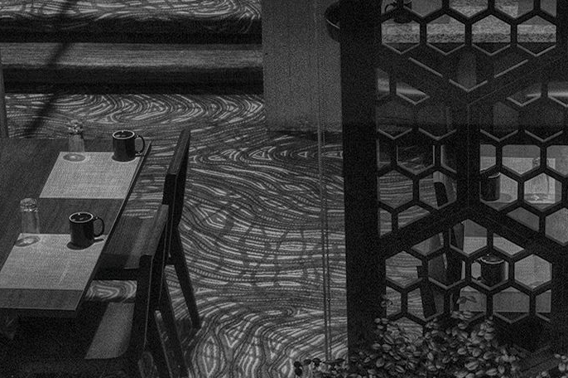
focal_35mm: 94
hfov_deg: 21.7
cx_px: 186
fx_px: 1479
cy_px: 131
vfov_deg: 14.5
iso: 1600
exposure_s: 1/80
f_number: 5.6
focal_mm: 39
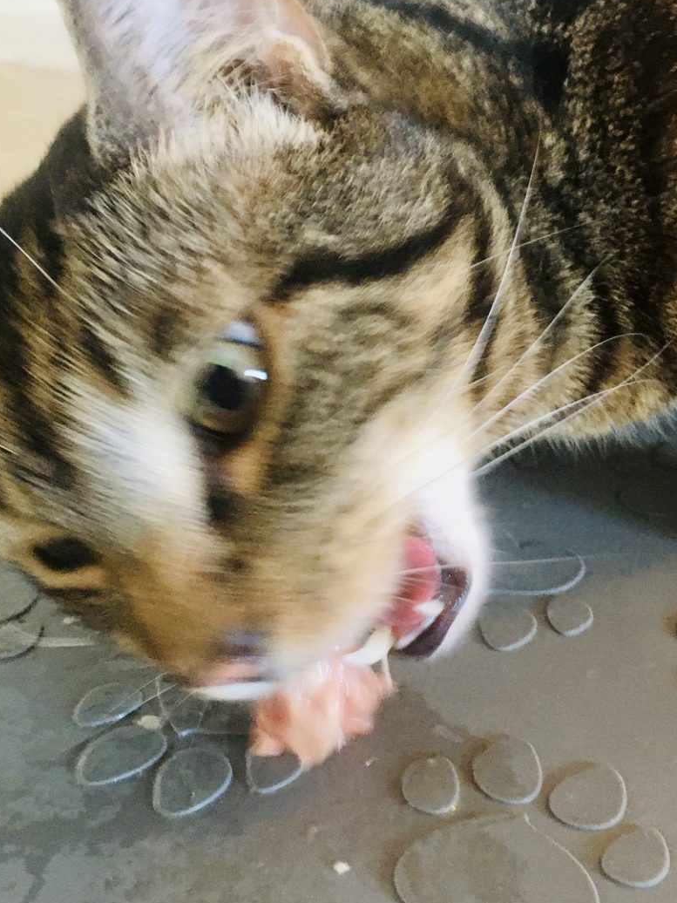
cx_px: 426
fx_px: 1121
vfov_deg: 43.8
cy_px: 407
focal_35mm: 43
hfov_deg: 33.4
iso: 200
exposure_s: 1/15
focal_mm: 4.15
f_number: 2.2
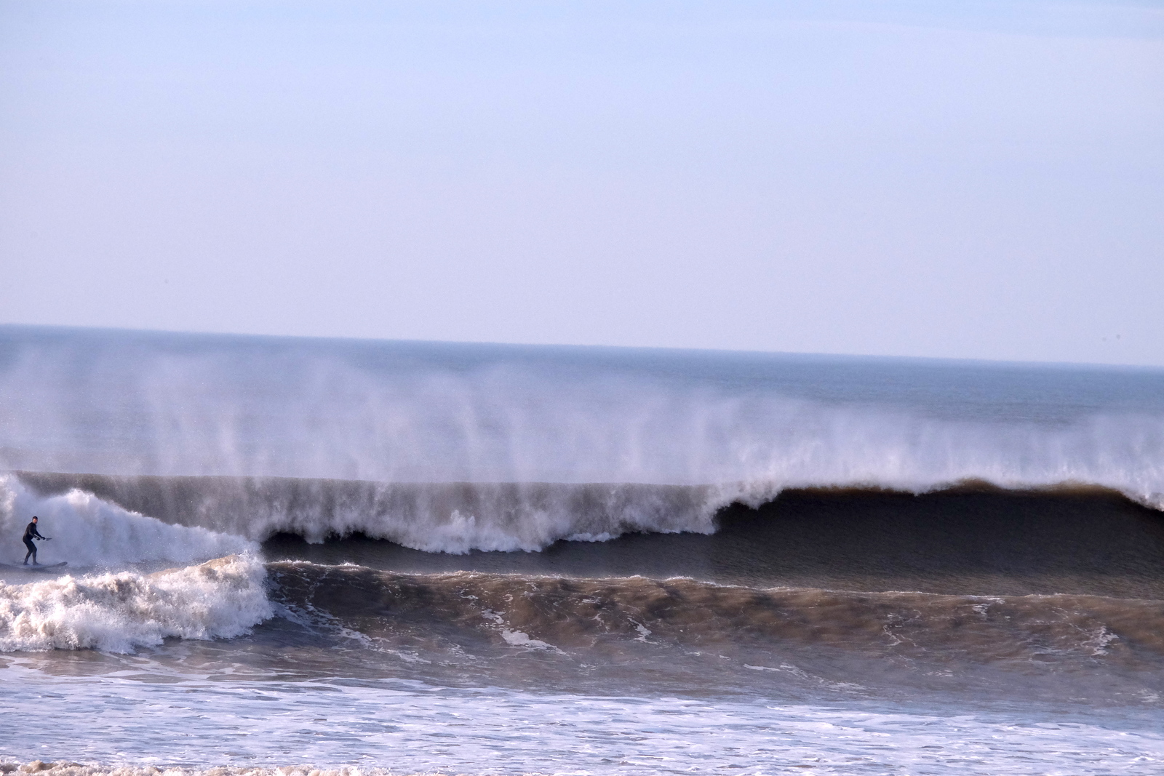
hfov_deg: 6.0
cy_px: 388
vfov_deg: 4.0
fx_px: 11155
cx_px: 582
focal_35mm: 345
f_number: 13
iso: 2000
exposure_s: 1/2000
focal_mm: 230
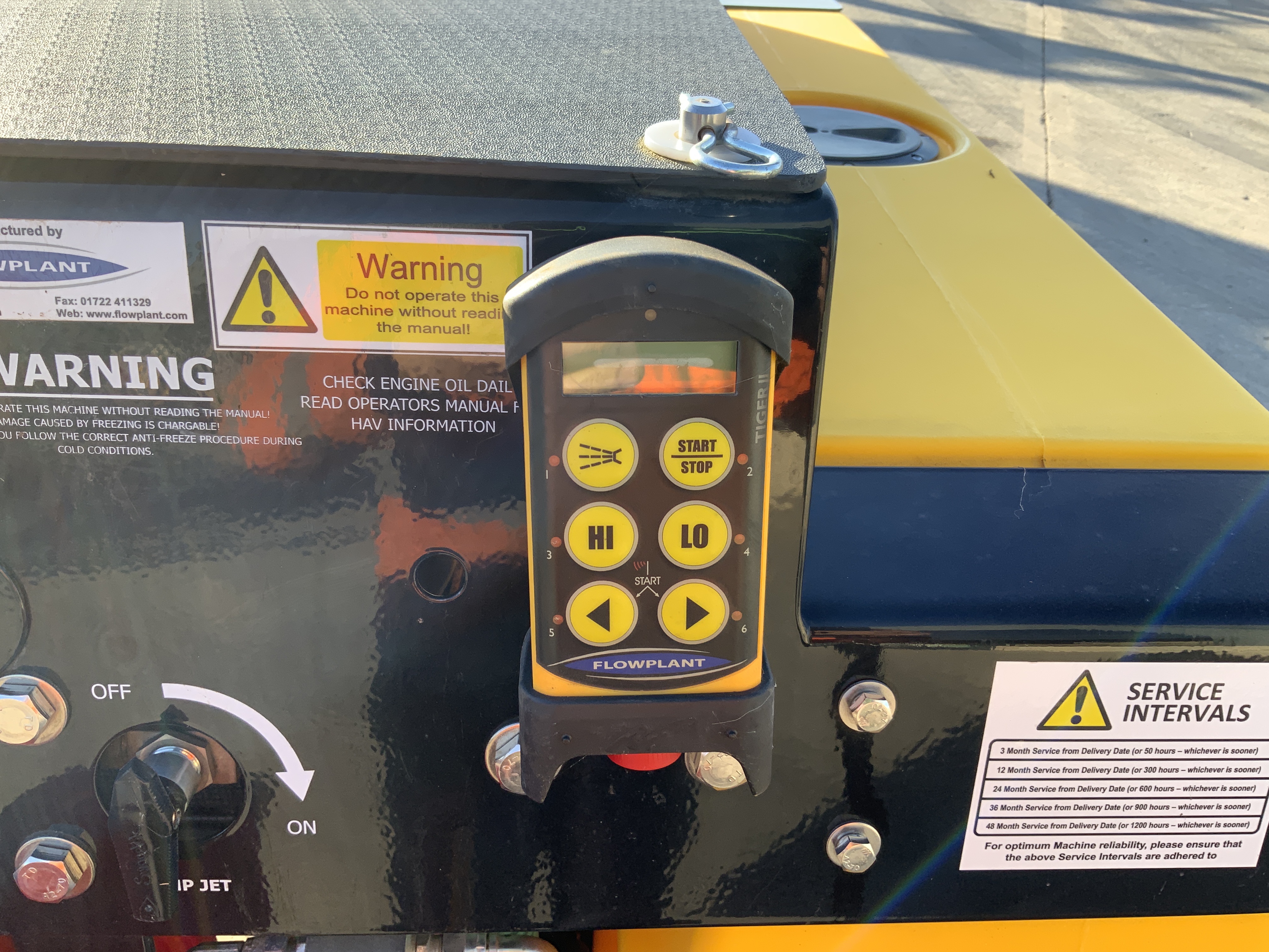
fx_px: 1063
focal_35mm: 29
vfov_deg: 48.2
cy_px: 476
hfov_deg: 61.7
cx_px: 634
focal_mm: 3
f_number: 1.8
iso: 16
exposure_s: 1/251
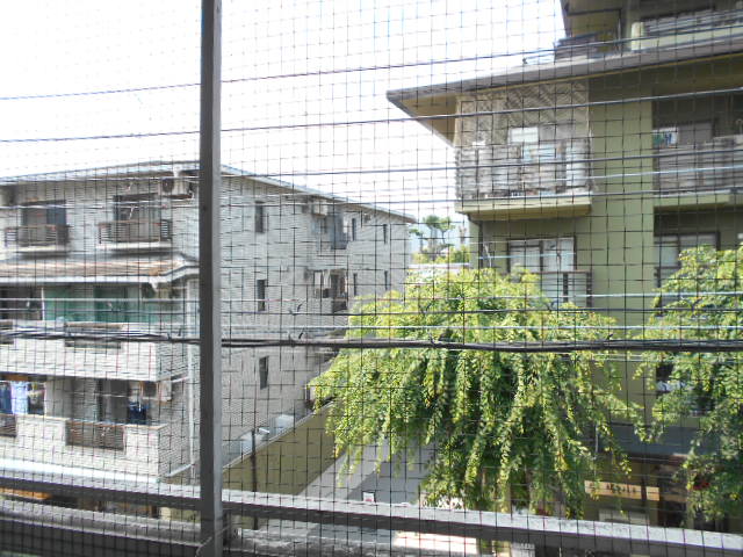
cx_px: 372
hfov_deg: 67.3
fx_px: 558
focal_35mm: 26
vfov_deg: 53.1
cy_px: 278
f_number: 3.2
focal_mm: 4.6
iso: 80
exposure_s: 1/250
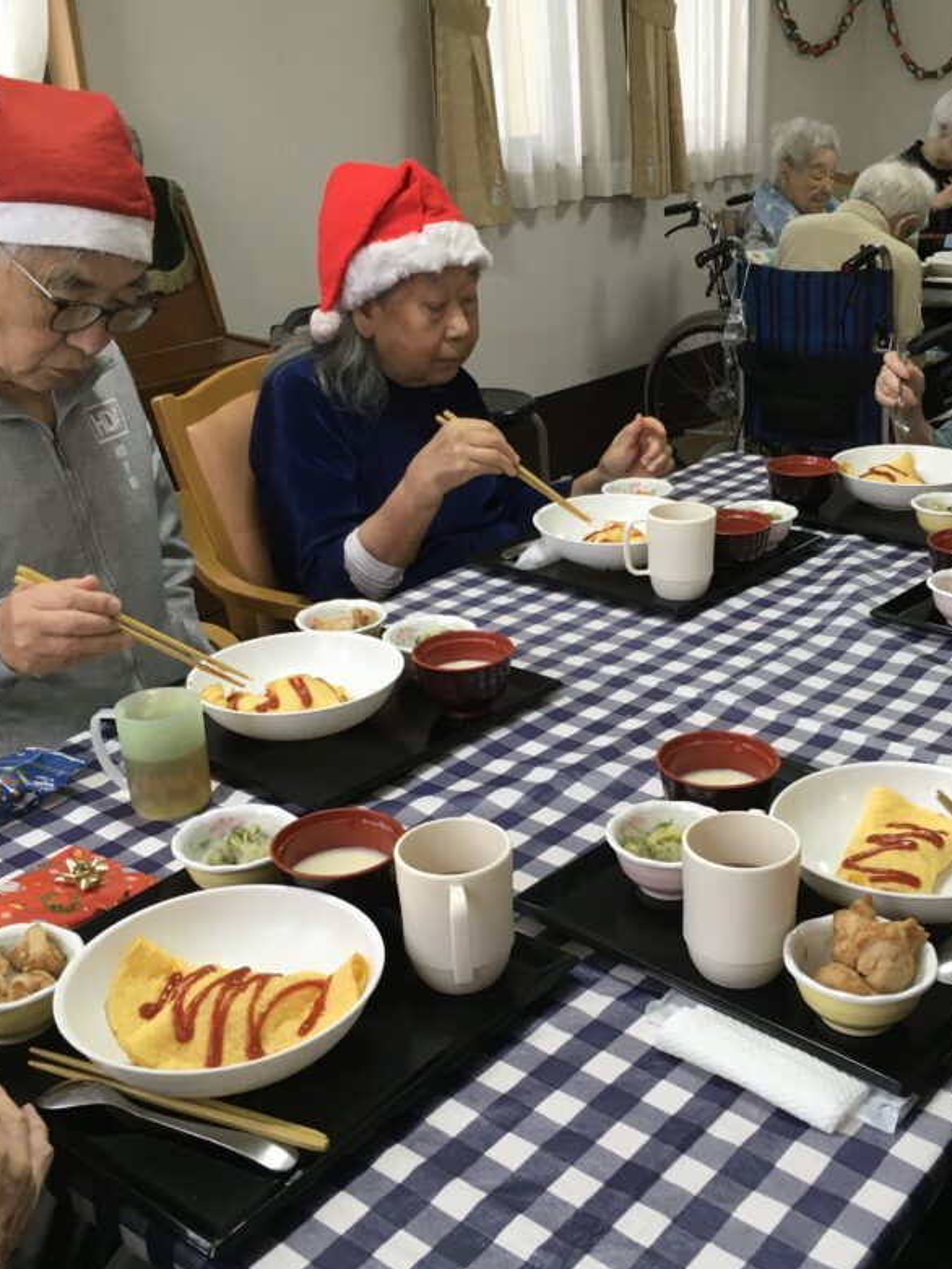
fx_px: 1393
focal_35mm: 38
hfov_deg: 37.7
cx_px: 534
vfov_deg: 49.0
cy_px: 663
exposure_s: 1/30
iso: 64
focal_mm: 4.15
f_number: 2.2
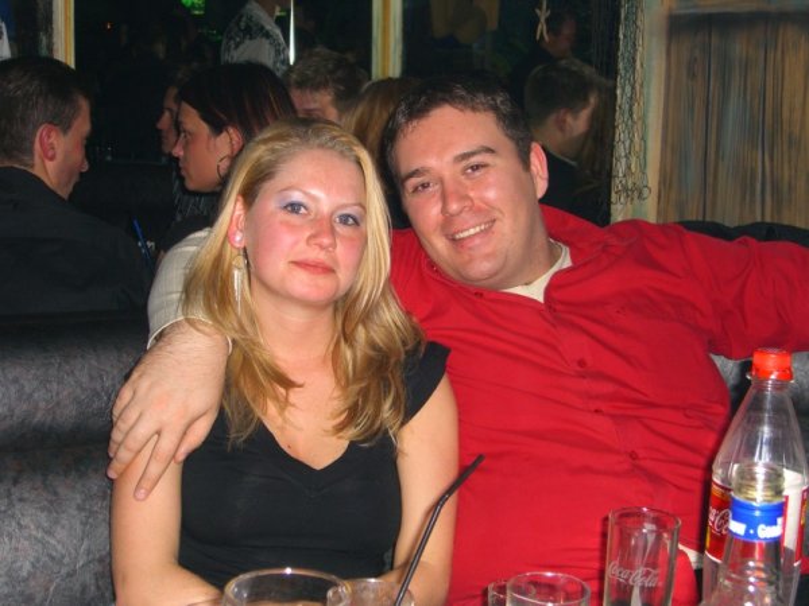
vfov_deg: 25.7
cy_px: 303
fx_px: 1332
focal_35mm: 57
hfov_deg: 33.8
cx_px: 404
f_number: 3.6
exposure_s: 1/60
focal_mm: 11.8
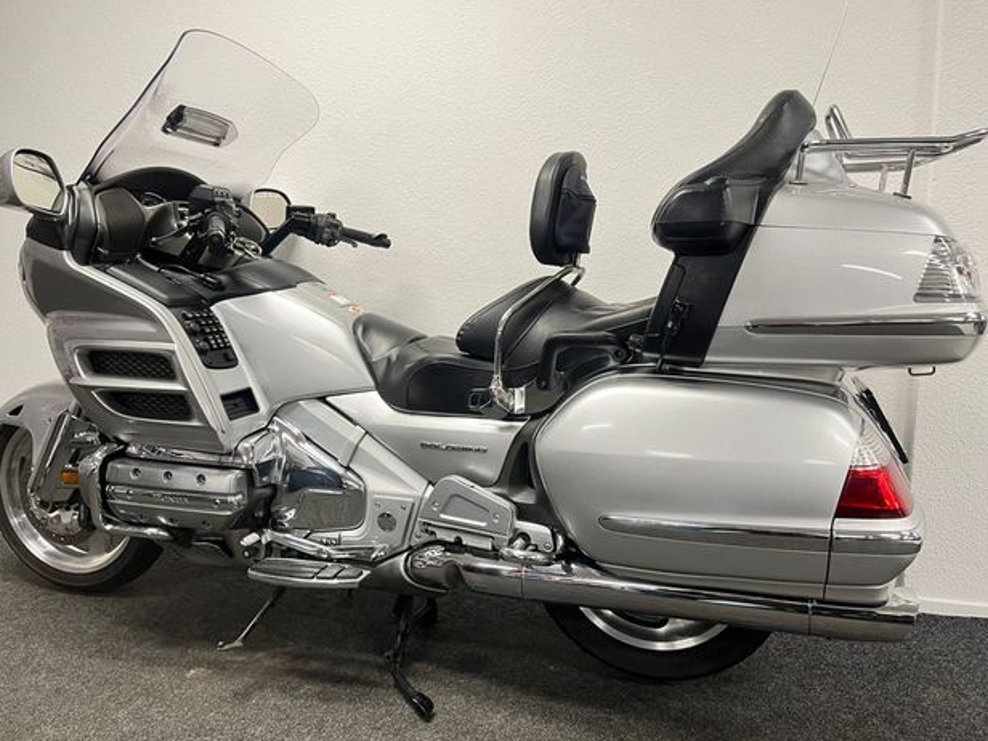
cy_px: 362
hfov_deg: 65.3
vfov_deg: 51.4
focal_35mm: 27
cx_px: 489
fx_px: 771
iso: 125
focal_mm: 5.1
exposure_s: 1/50
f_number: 1.6
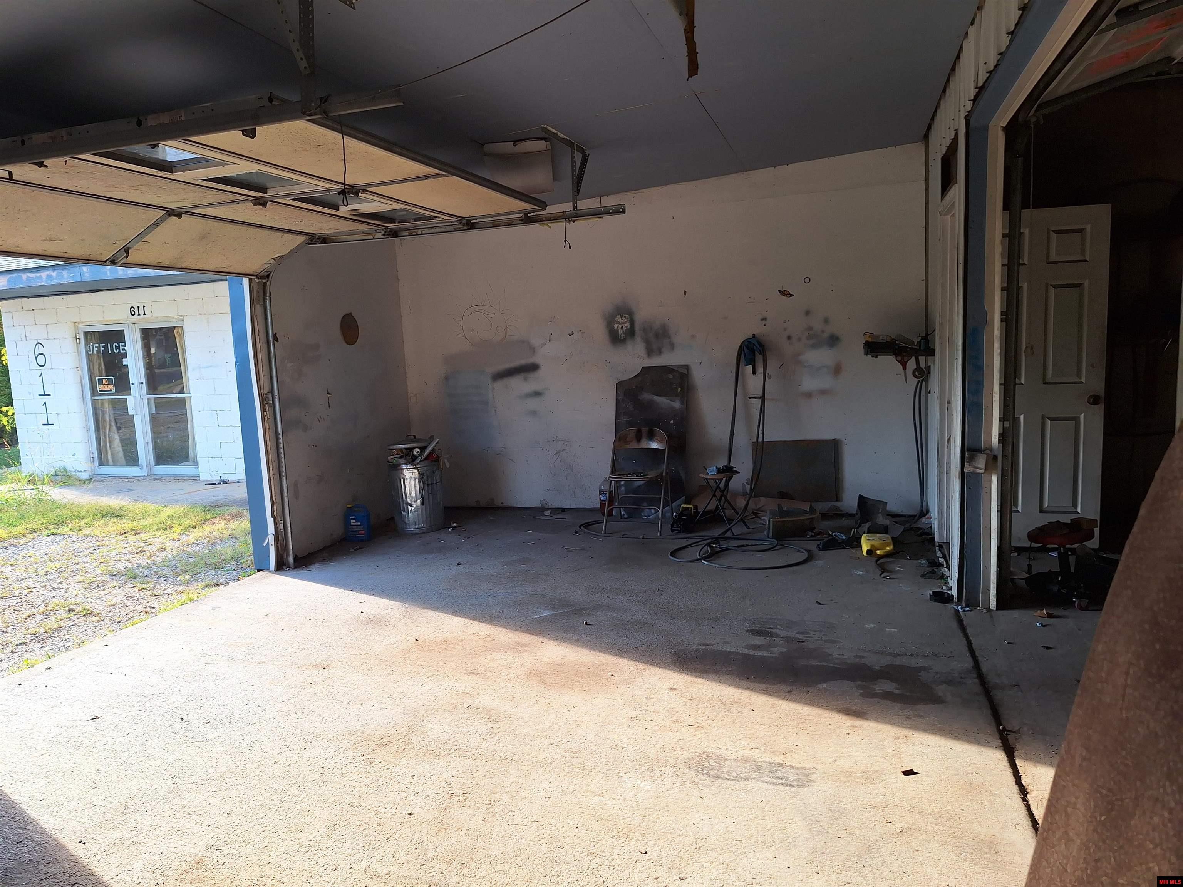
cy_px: 444
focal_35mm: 23
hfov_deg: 73.9
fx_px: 786
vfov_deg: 58.9
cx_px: 592
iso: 40
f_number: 1.8
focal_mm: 5.54
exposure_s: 1/331
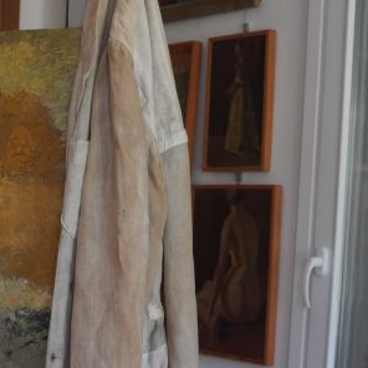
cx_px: 11
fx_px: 1118
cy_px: 315
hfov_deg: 18.3
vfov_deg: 18.4
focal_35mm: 93
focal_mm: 21.8
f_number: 3.2
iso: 1250
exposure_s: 1/200
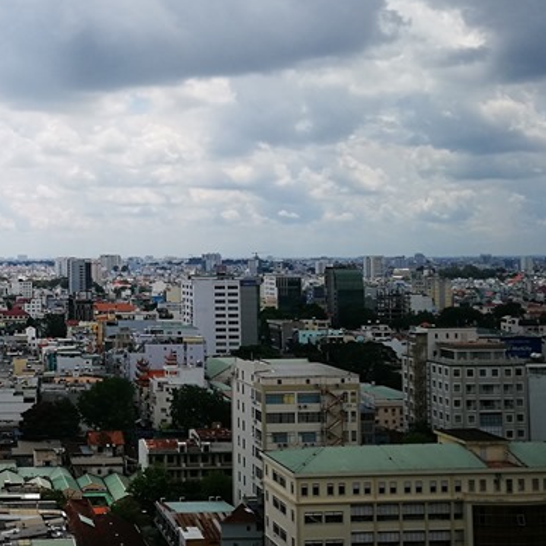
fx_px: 910
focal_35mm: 51
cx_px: 25
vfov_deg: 33.3
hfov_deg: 31.4
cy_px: 216
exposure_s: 1/1742
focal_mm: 4.5
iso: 50
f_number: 2.2
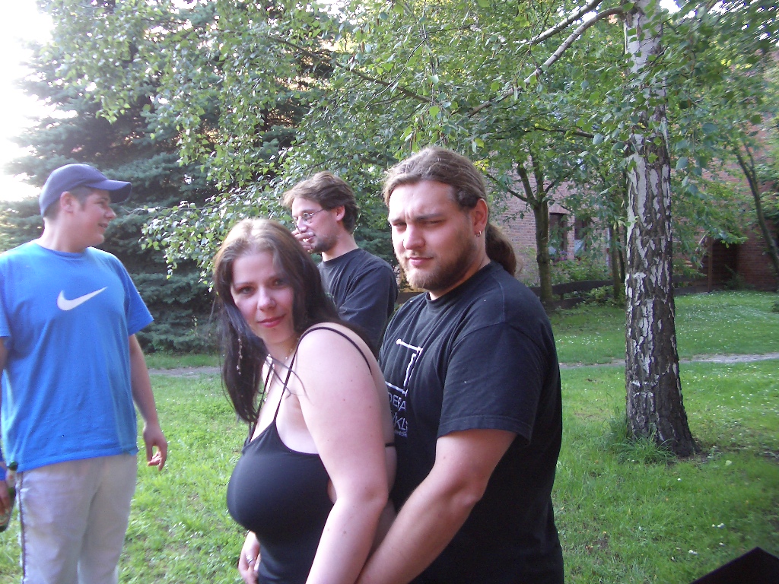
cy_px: 292
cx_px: 390
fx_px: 788
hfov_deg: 52.6
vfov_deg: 40.7
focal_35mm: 35
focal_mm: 5.8
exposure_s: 1/60
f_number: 2.6
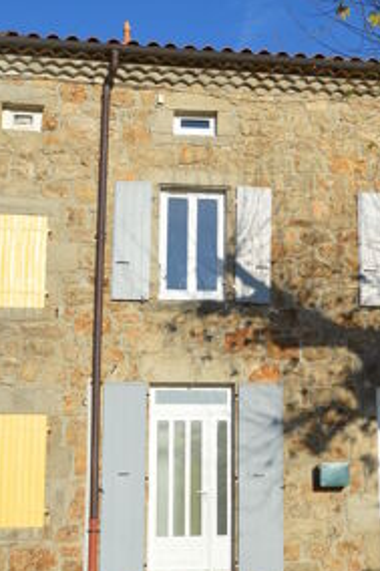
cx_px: 316
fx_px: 967
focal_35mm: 61
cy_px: 311
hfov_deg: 21.9
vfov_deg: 32.9
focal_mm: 24
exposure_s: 1/250
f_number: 8
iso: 100
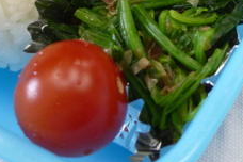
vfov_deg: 18.0
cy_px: -58
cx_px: 191
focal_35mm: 70
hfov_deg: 28.3
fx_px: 472
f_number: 2.2
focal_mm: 4.3
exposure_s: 1/60
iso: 160
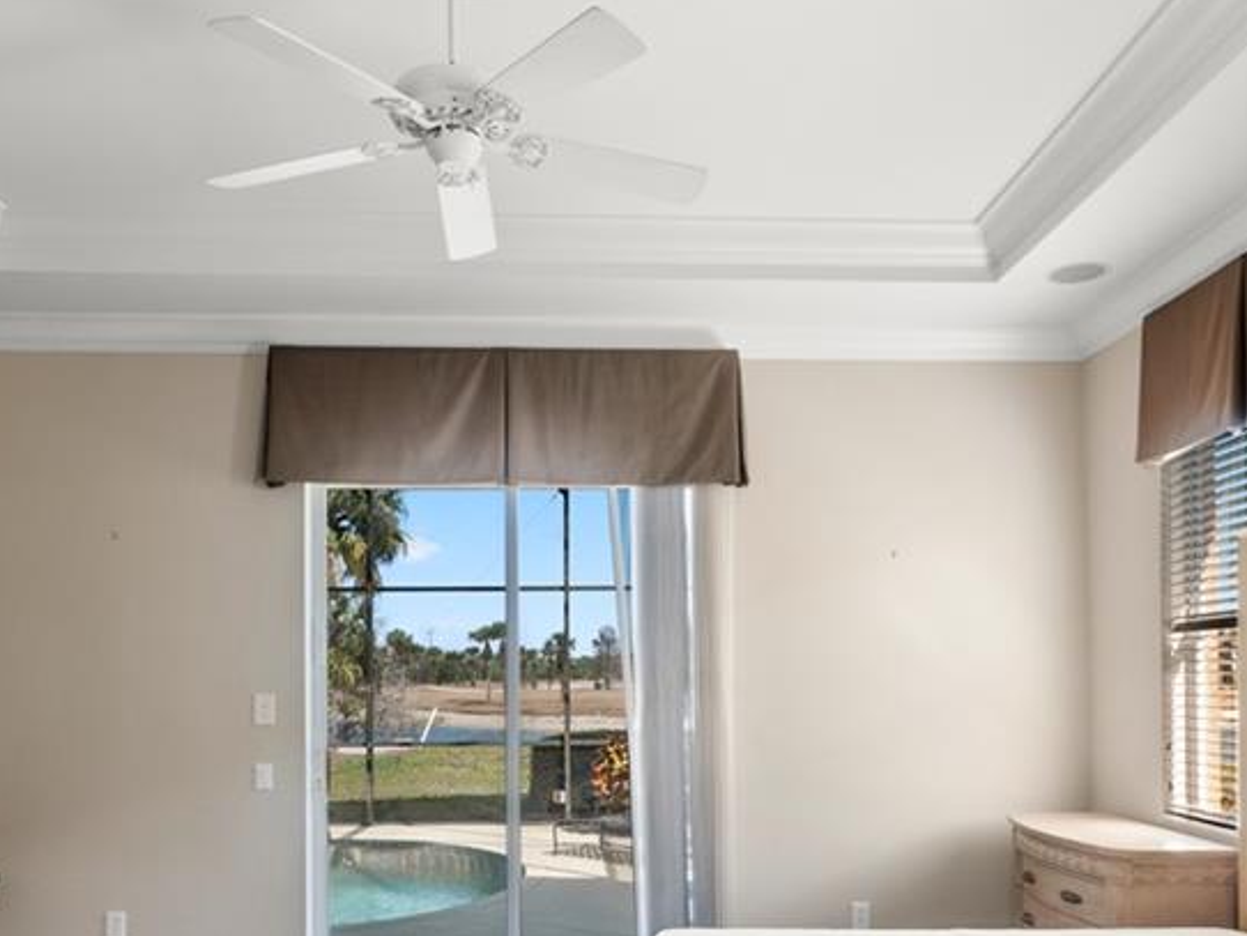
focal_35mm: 30
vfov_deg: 44.9
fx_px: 1078
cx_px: 600
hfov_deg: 60.1
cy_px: 735
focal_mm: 11
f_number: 8
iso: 200
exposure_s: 1/1.25
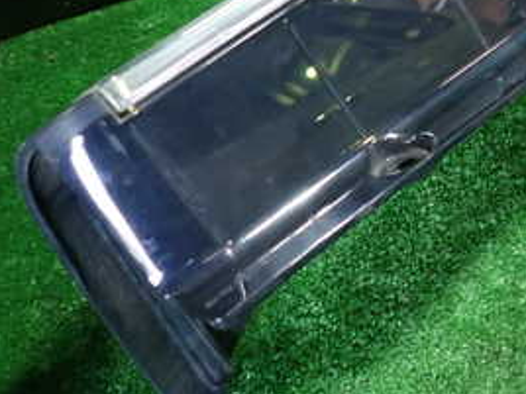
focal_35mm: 56
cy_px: 67
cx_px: 457
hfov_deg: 32.9
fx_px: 851
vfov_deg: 25.6
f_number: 2
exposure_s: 1/30
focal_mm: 4.5
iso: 320
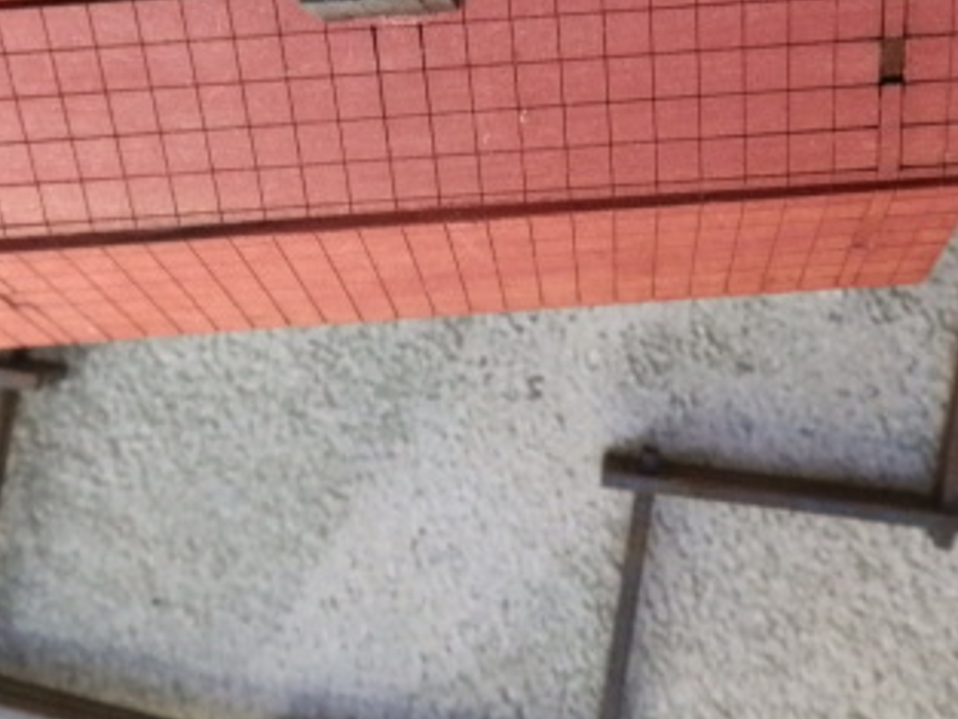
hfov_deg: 39.5
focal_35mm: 48
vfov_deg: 30.2
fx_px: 1329
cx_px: 557
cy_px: 309
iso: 400
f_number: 3.1
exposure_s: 1/80
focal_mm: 5
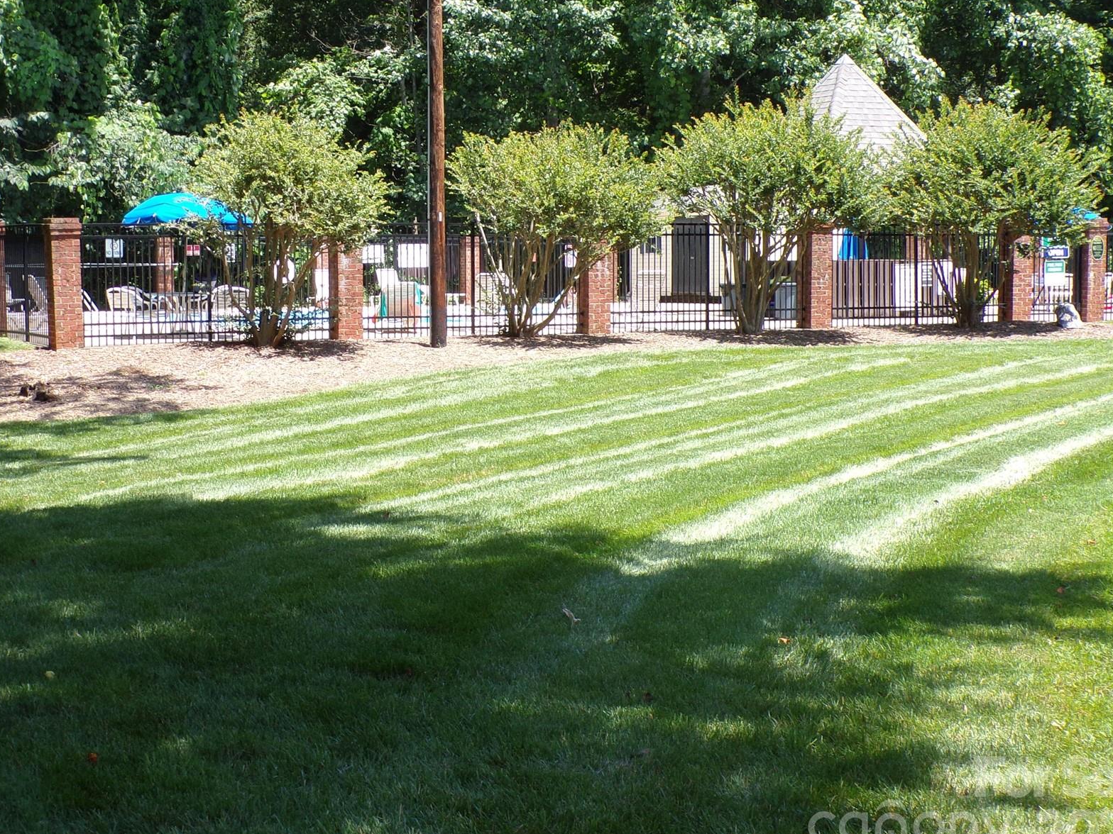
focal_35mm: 64
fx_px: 2058
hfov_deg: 30.2
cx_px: 483
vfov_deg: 22.9
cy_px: 345
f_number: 5.1
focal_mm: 8.7
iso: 80
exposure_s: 1/120
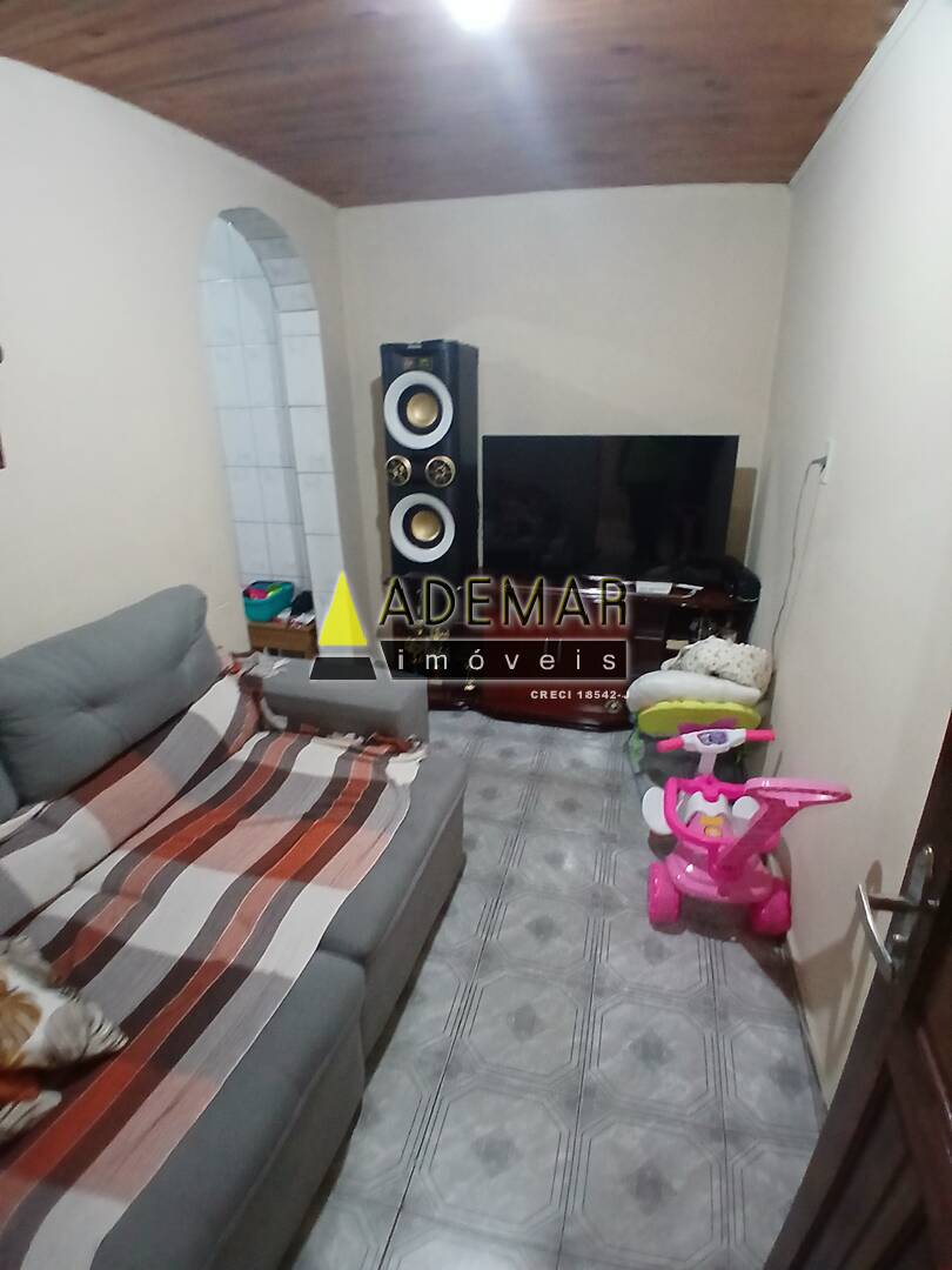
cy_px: 635
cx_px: 476
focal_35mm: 17
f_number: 2.2
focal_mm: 1.4
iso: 500
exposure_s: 1/24
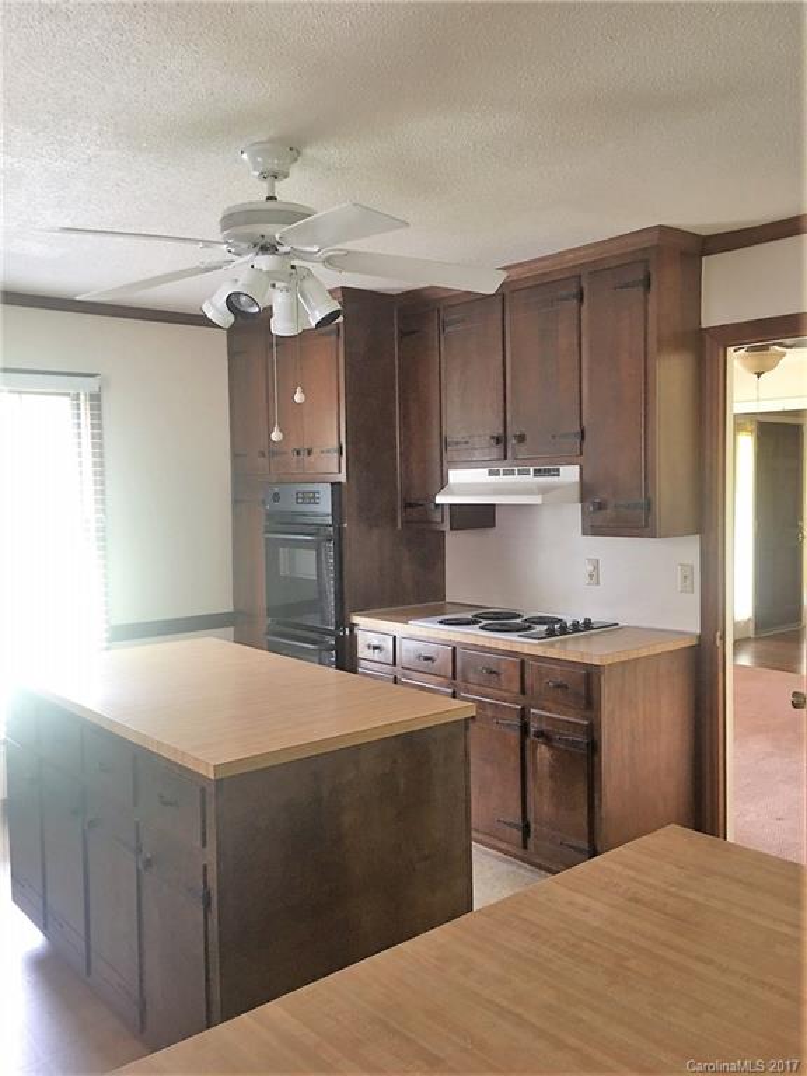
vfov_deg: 61.7
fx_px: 901
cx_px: 404
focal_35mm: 29
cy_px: 538
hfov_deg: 48.2
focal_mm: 4.15
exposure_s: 1/15
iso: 50
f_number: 2.2
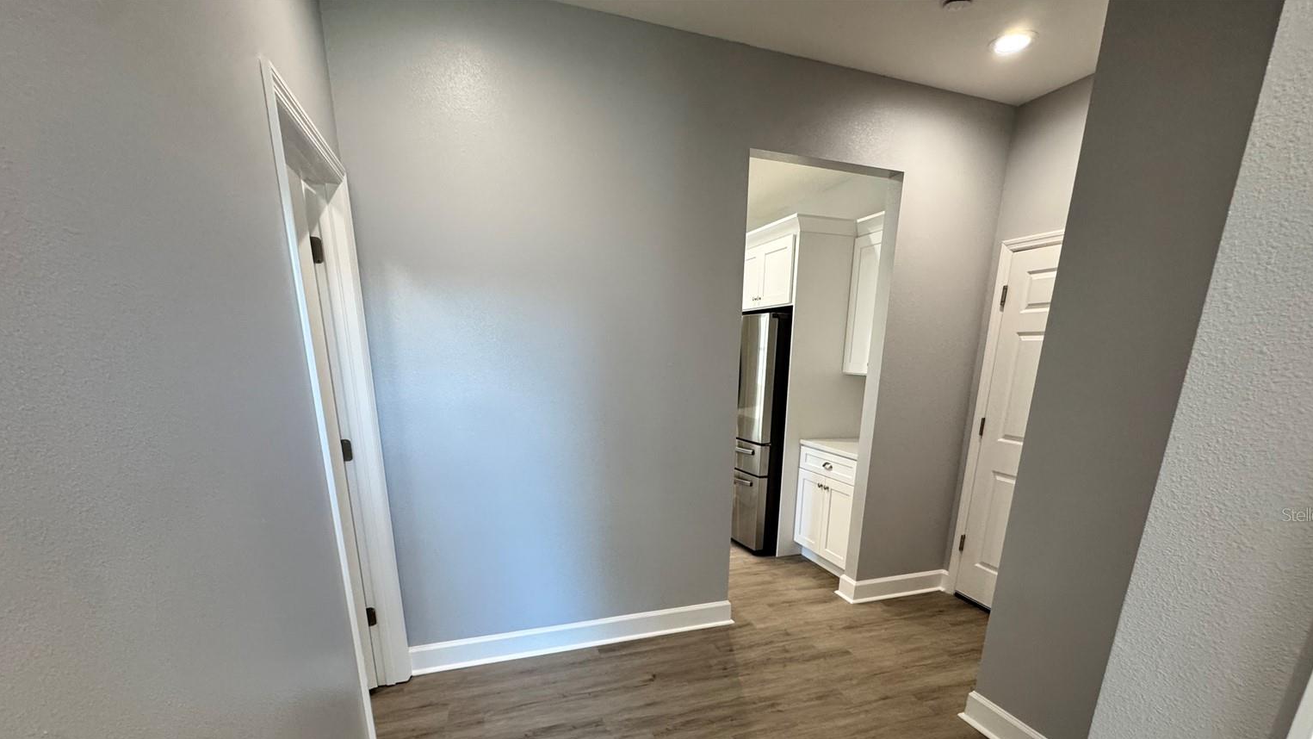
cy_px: 514
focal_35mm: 16
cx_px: 674
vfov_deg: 64.7
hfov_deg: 99.3
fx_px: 557
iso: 250
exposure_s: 1/120
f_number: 2.2
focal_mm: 2.22
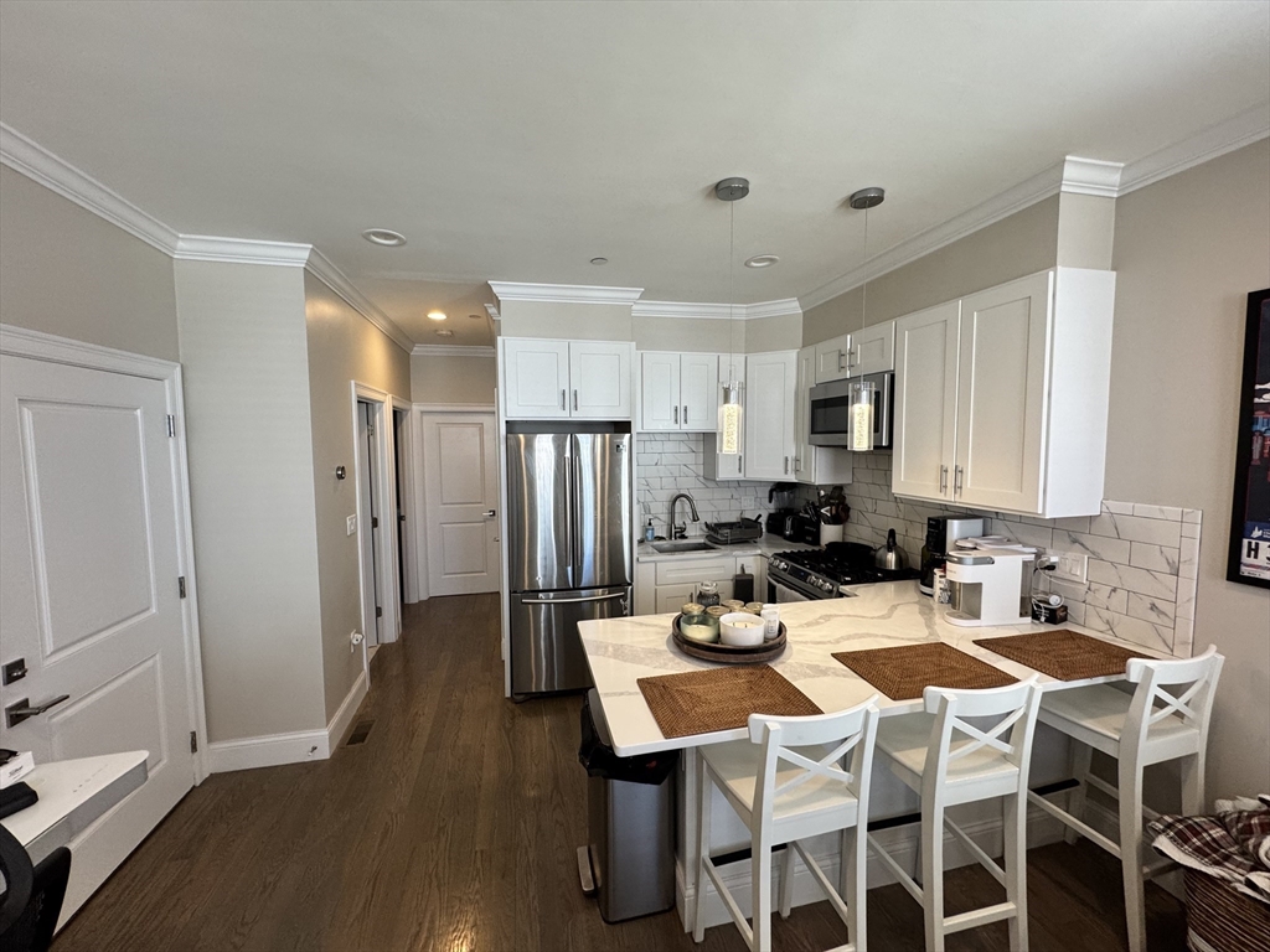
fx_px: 514
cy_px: 476
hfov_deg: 102.1
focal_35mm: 14
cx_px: 635
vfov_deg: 85.7
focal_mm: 2.22
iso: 160
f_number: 2.2
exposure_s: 1/120
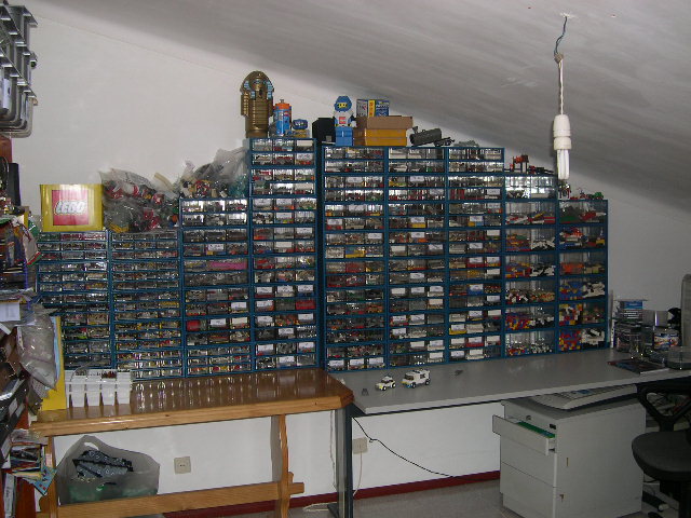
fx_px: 759
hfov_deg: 49.0
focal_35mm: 38
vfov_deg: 37.7
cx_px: 346
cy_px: 259
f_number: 2.8
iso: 100
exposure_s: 1/60
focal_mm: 8
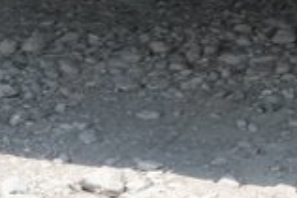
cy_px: -312
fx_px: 3898
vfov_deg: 2.9
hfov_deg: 4.2
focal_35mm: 473
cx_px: 957
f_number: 5
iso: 160
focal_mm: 48.4
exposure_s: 1/500
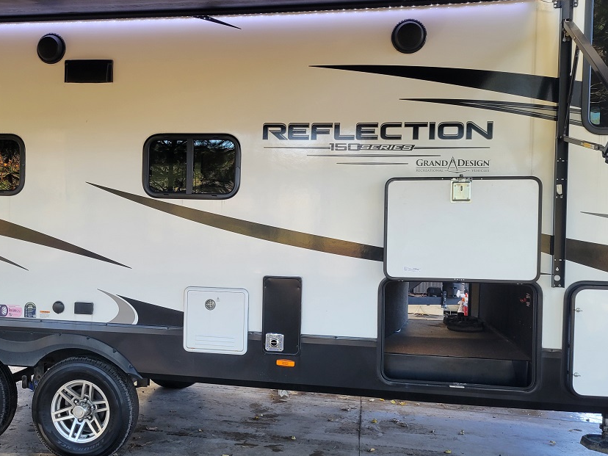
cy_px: 239
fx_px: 667
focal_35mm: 38
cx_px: 224
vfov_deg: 37.7
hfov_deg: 48.5
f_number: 1.8
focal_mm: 5.4
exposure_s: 1/120
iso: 80
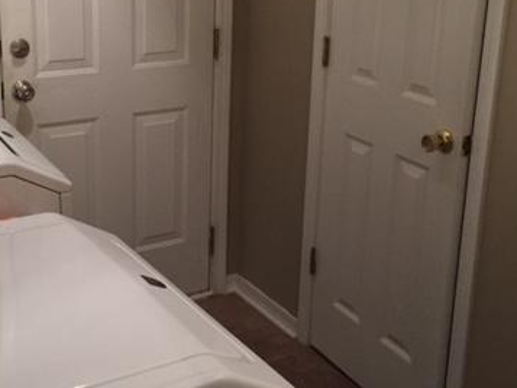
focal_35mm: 52
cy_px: 122
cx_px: 190
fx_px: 777
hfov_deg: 36.6
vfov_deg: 27.8
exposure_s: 1/30
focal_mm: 4.15
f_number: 2.2
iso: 200
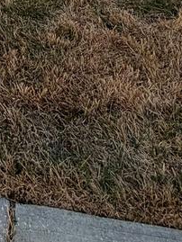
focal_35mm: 80
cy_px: -335
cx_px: -181
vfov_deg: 15.0
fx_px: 560
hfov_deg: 15.0
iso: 32
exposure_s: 1/770
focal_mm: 2.22
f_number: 2.2
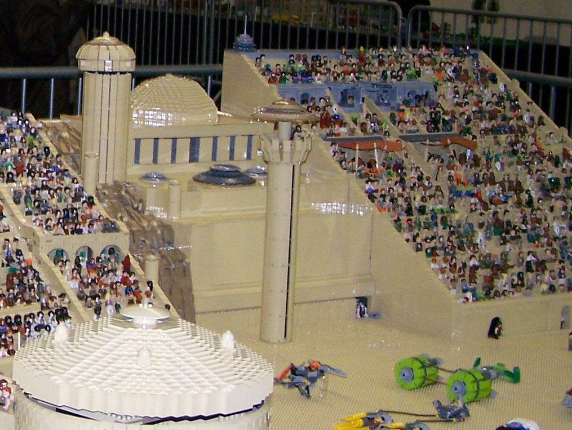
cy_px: 117
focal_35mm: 106
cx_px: -49
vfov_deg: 13.9
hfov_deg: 17.9
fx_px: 1753
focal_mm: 6.3
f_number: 2.8
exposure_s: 1/60
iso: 160
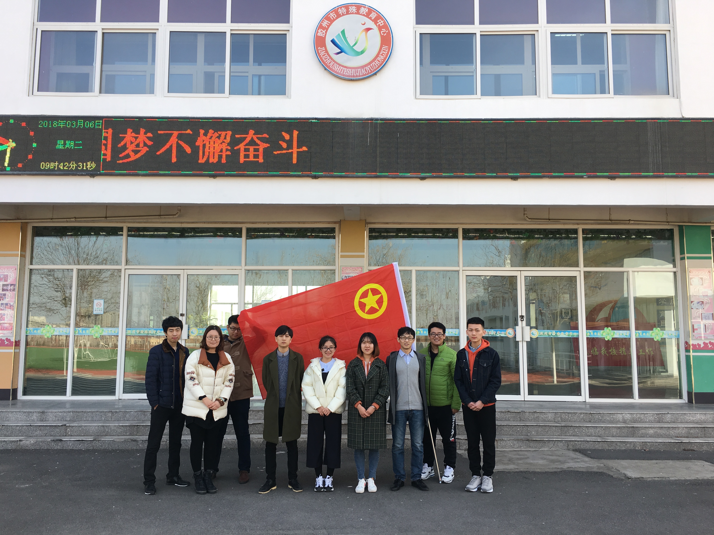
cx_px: 357
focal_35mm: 29
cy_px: 268
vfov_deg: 48.2
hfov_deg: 61.7
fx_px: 598
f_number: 2.2
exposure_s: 1/257
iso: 25
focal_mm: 4.15
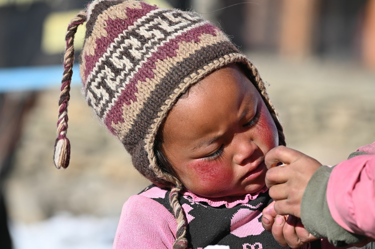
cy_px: 124
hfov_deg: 10.3
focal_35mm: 200
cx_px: 188
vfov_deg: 6.9
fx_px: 2082
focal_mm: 200
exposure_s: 1/500
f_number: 9
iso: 140
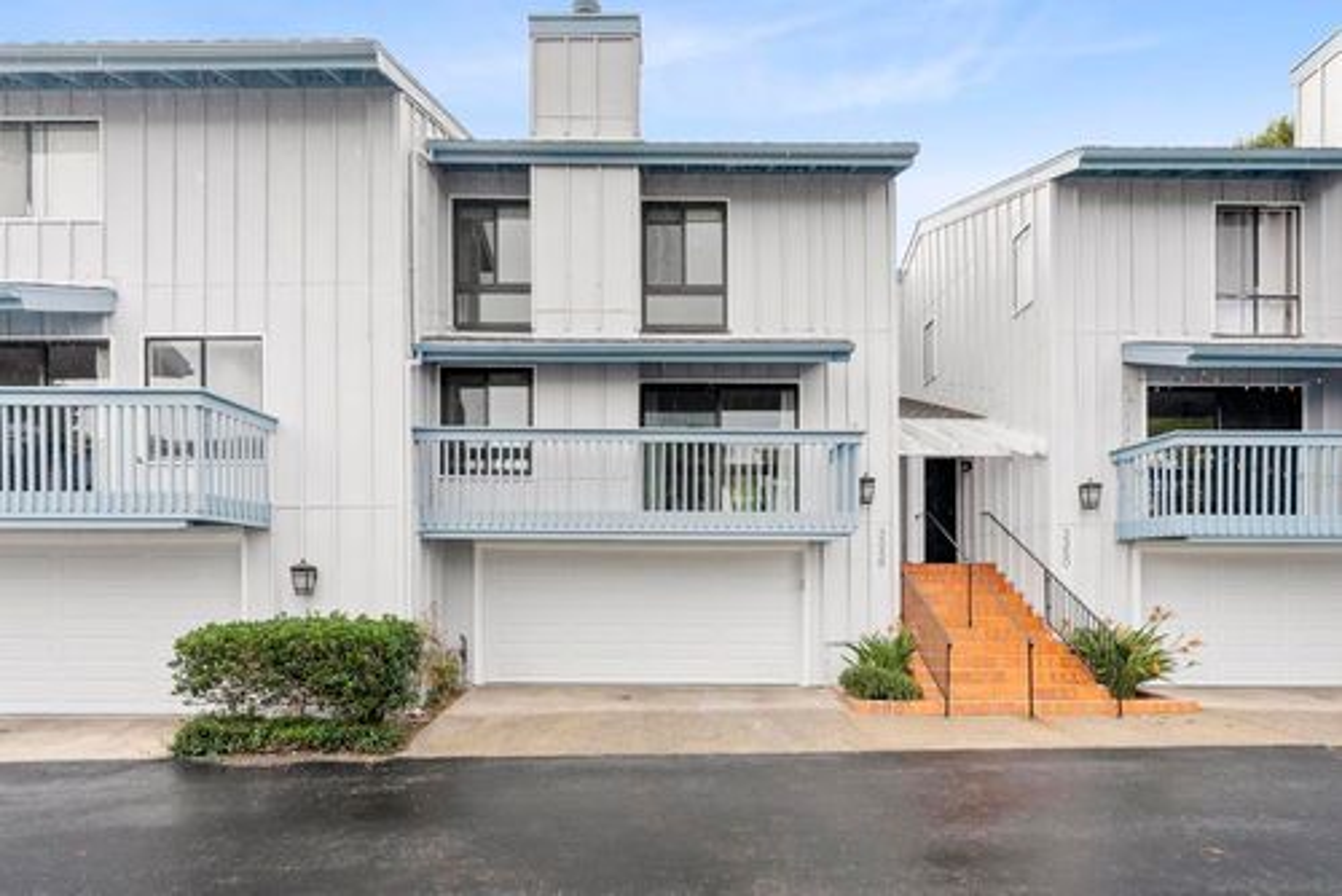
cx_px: 671
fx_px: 597
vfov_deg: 73.8
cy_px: 448
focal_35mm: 16
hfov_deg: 96.7
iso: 500
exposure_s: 1/125
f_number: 8
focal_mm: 16
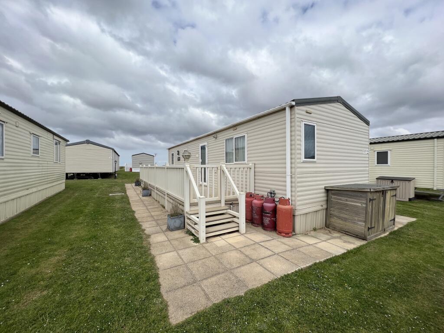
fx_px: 167
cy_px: 166
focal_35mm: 13
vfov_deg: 89.9
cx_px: 222
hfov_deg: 106.2
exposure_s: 1/1946
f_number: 1.8
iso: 32
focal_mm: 1.57
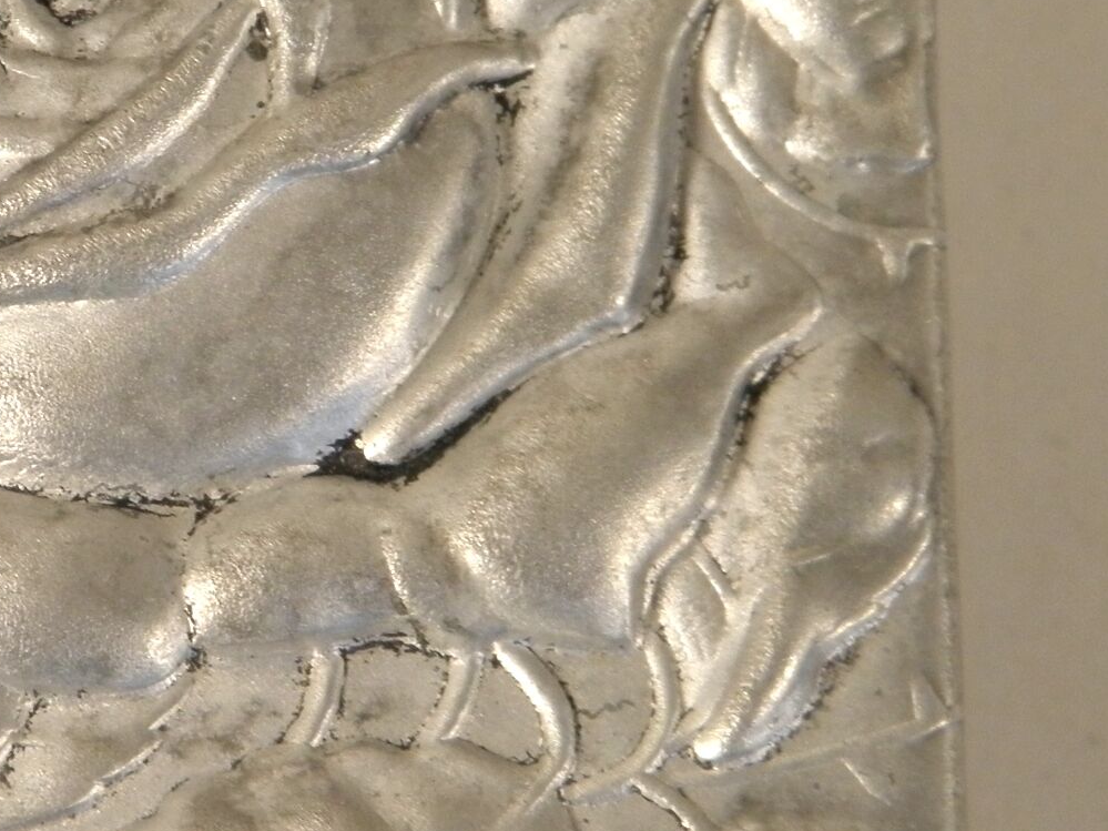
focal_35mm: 205
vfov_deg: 7.2
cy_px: 332
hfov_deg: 9.6
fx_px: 6561
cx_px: 143
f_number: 4.4
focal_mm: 14.3
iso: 125
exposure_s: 1/50
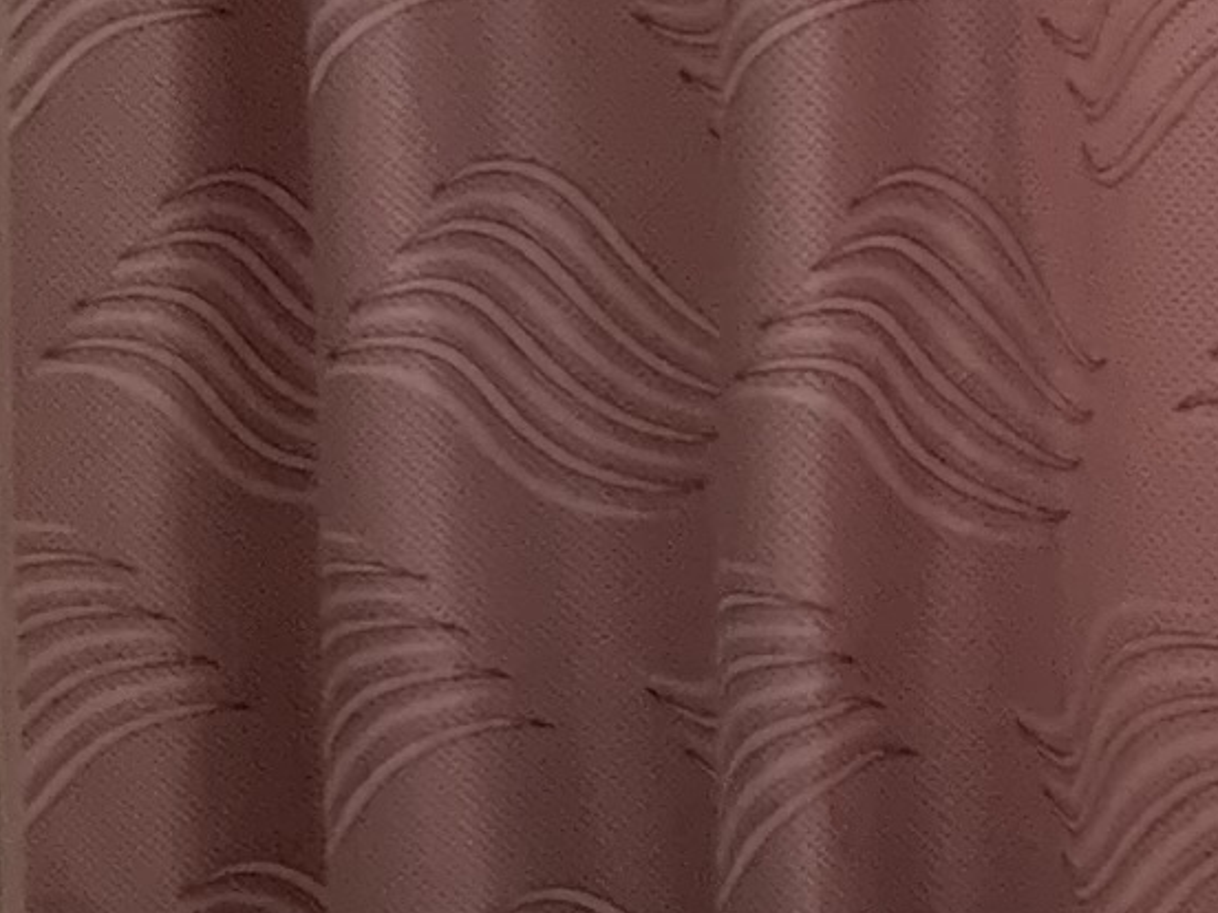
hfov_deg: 9.3
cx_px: -1734
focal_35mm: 190
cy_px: 2
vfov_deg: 7.8
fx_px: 6685
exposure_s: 1/48
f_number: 1.8
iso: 400
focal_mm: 4.25
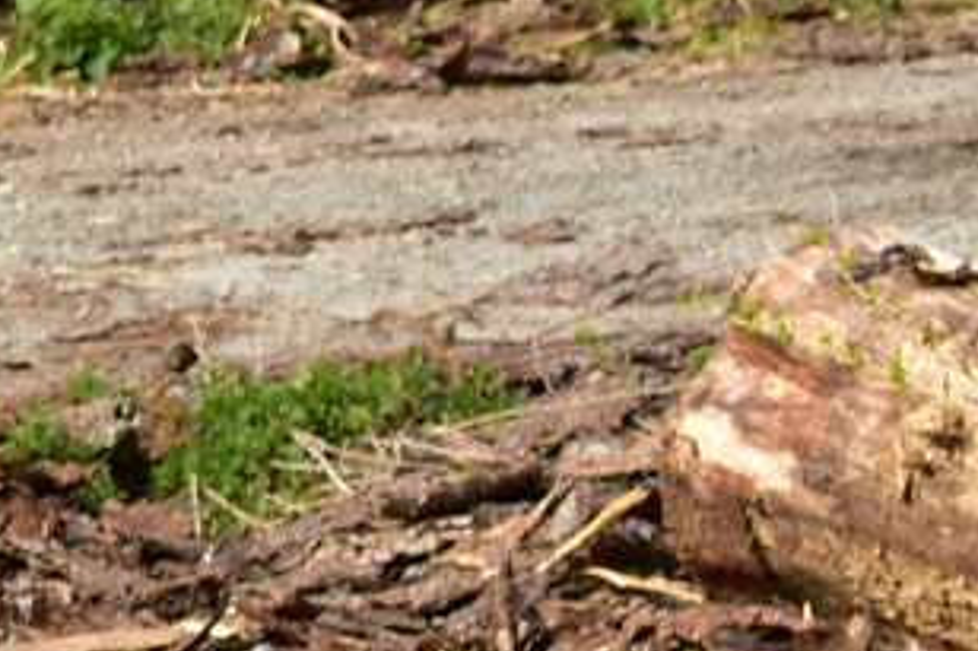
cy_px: 481
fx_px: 10833
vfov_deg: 3.4
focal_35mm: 399
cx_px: -2169
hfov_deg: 4.9
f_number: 5.6
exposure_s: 1/640
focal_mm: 40
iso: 200
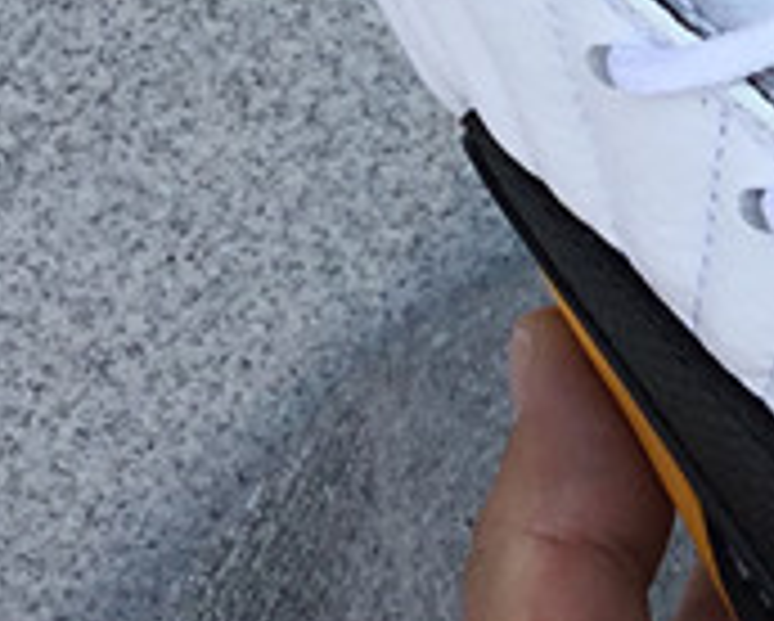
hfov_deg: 11.8
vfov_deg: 9.8
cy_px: 119
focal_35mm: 158
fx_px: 3623
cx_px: 1071
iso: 25
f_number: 2.4
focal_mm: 3.3
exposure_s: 1/479
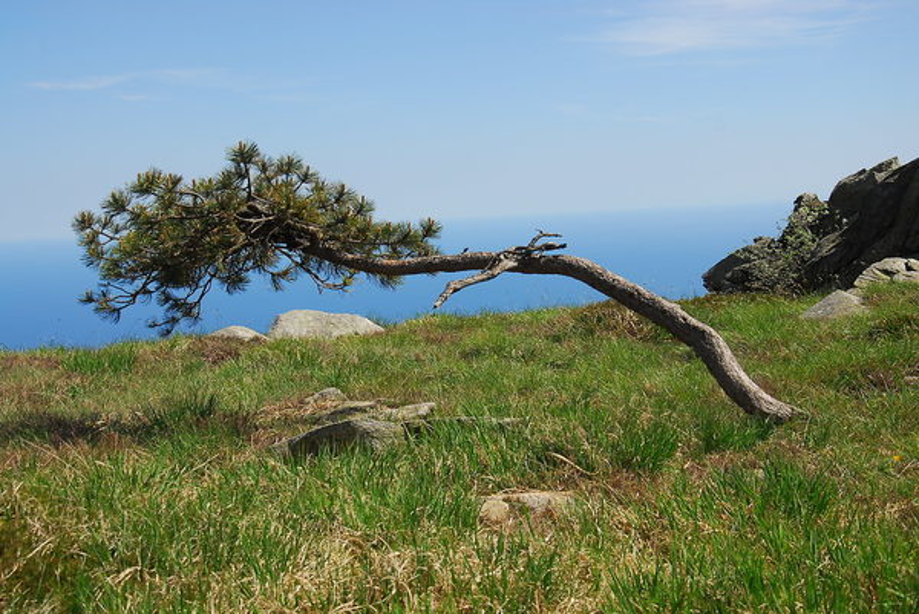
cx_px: 460
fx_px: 1533
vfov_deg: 22.7
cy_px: 307
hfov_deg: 33.4
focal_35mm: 60
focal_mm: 40
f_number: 8
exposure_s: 1/250
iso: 100
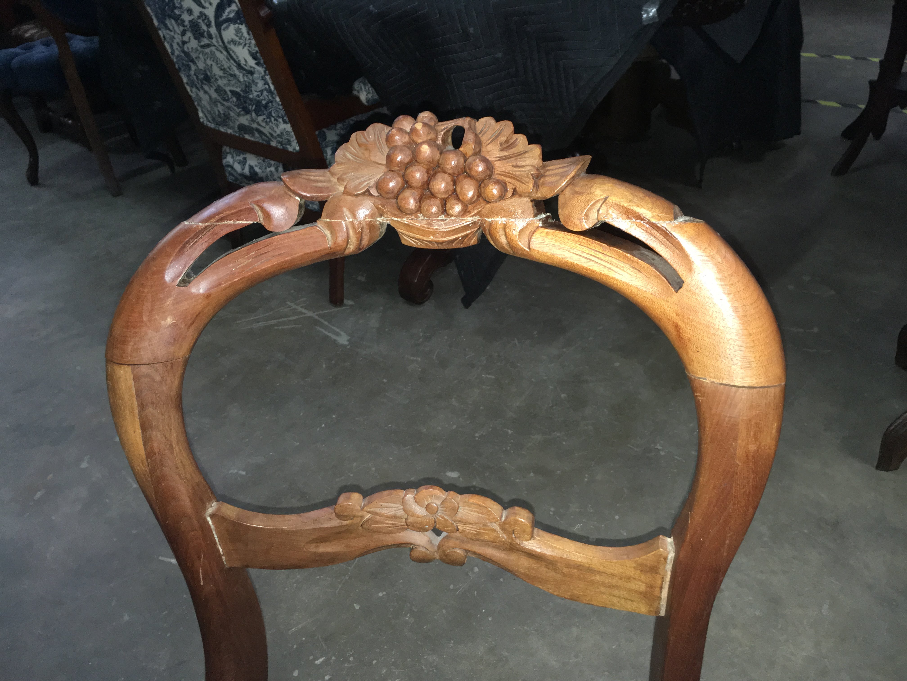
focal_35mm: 29
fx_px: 760
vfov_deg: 48.2
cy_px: 340
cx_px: 454
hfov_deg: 61.7
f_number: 2.2
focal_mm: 4.15
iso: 125
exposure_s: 1/16
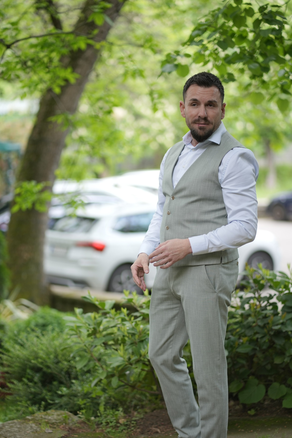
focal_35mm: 94
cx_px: 135
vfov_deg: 21.7
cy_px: 237
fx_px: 1143
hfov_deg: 14.6
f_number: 1.8
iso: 320
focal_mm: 85
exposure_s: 1/400
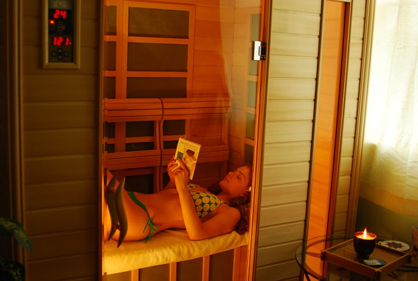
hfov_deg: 46.3
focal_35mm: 42
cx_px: 209
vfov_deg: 32.0
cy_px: 140
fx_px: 489
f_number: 4
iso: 200
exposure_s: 1/15
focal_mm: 28
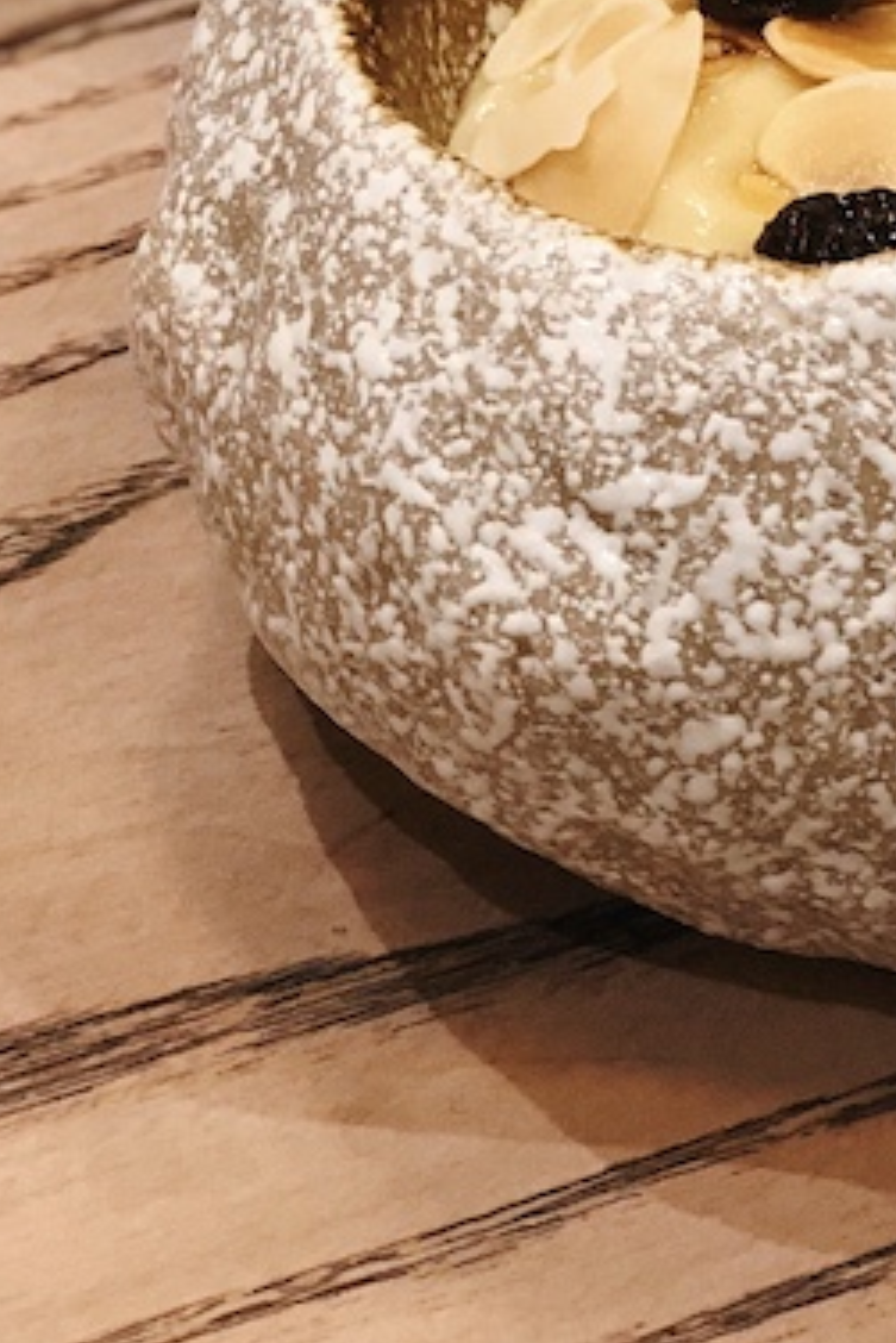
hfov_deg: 8.1
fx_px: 6266
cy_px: -463
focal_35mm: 168
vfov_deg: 11.8
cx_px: 1085
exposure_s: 1/50
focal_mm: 6.6
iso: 400
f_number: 2.8
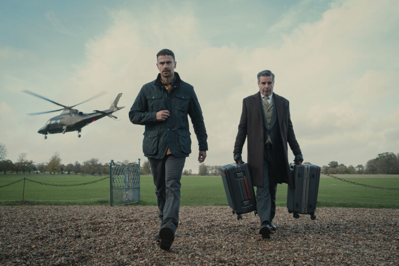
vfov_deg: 36.9
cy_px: 133
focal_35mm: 36
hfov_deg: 53.1
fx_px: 399
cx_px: 200
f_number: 6.3
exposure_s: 1/640
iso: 1600
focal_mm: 36
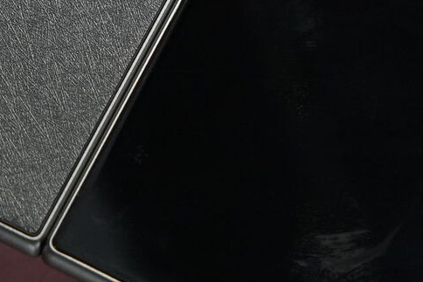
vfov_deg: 5.5
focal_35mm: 246
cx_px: 156
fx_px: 2891
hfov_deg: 8.4
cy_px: -143
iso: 4000
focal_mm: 62
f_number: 7.1
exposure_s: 1/160
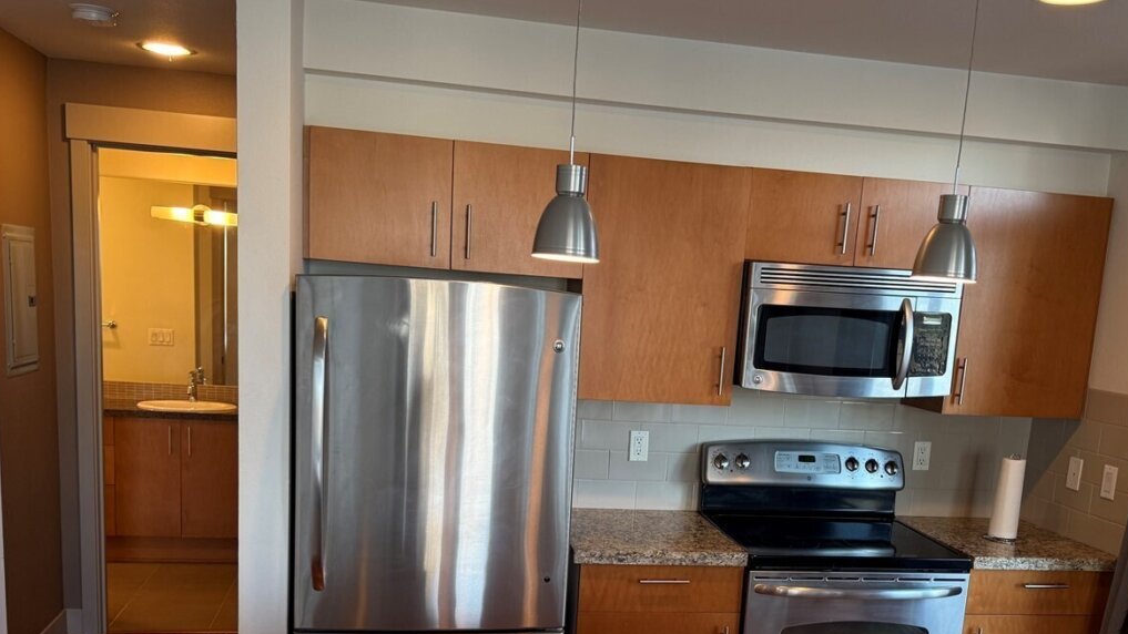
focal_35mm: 36
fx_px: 1077
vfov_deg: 32.1
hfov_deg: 55.2
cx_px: 626
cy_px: 493
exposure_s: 1/120
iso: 160
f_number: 1.78
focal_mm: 6.76
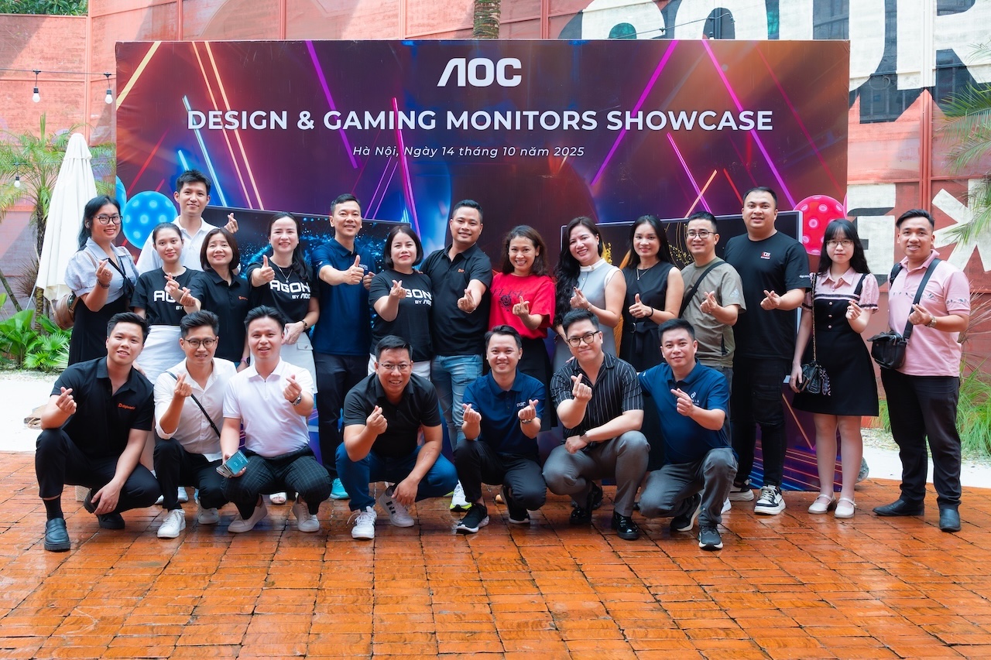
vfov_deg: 35.0
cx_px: 496
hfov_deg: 50.7
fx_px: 1046
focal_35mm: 38
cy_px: 330
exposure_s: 1/125
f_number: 5.6
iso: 500
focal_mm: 25.4
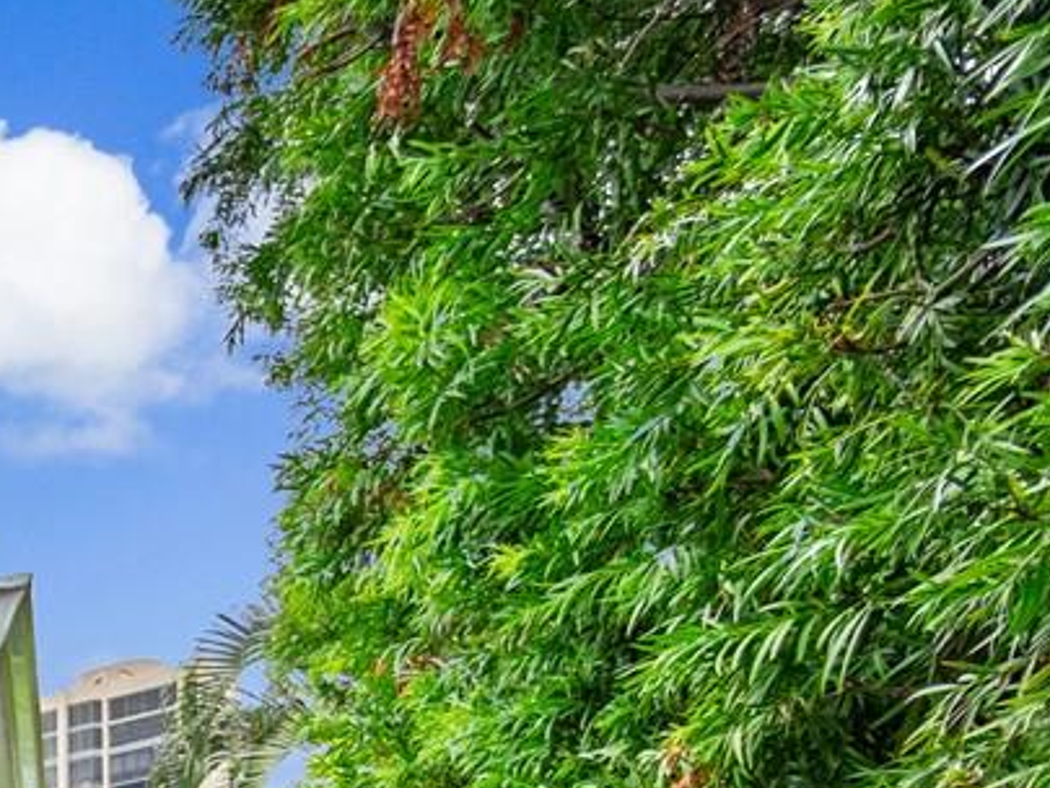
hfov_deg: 18.8
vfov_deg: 16.8
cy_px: 1465
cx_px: -984
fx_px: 2154
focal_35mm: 71
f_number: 4
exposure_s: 1/1250
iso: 125
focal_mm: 9
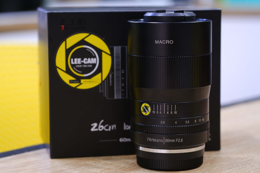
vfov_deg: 15.2
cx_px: 130
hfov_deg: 22.6
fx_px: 650
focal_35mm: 90
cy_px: 86
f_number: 4.5
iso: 800
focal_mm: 60
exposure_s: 1/30
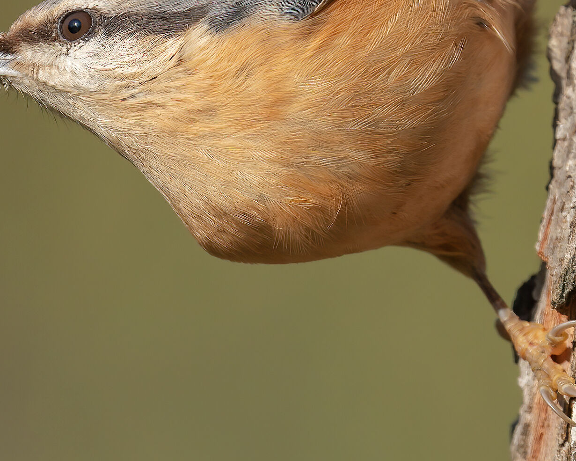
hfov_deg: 1.8
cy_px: 113
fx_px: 18720
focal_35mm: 1098
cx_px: 262
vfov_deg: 1.4
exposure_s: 1/1000
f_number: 8
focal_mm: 600
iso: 320
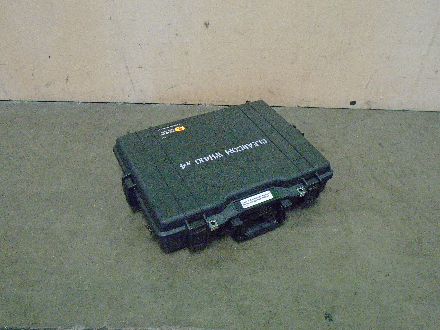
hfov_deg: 58.4
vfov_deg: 45.4
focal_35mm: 31
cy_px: 165
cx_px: 220
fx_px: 394
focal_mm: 5.5
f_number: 3.5
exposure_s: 1/100
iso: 800
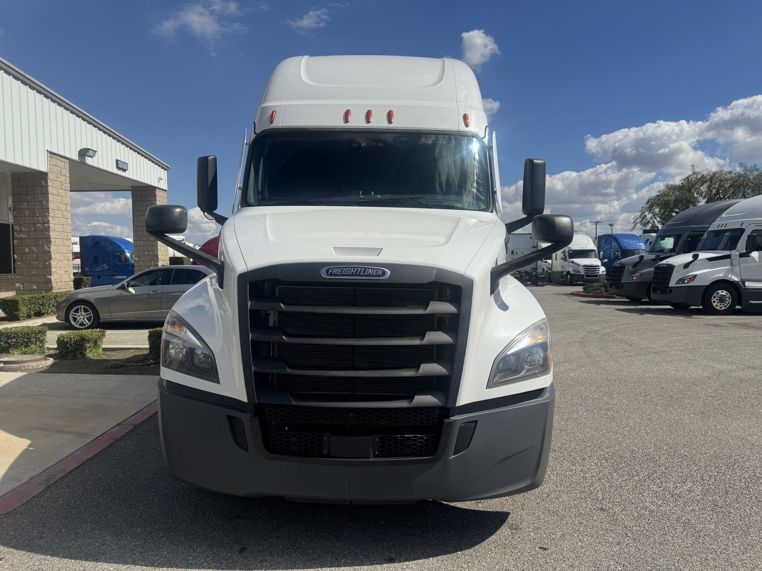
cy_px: 286
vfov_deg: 56.8
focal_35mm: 24
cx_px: 381
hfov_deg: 71.6
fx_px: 528
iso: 80
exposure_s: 1/9009
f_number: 1.78
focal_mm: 6.76
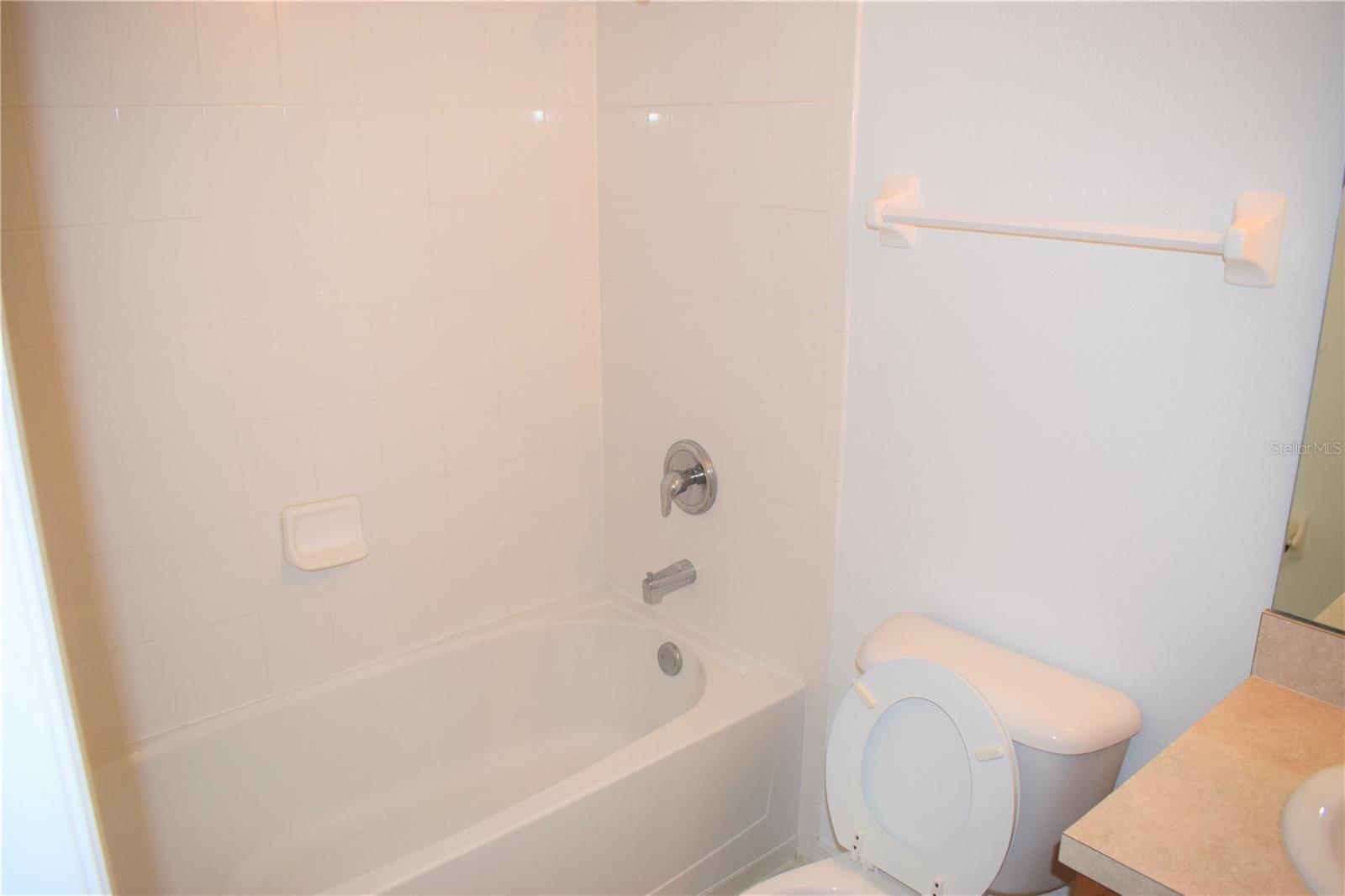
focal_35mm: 27
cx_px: 672
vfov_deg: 47.9
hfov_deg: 67.4
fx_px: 1008
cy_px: 448
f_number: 5
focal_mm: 18
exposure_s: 1/100
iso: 800
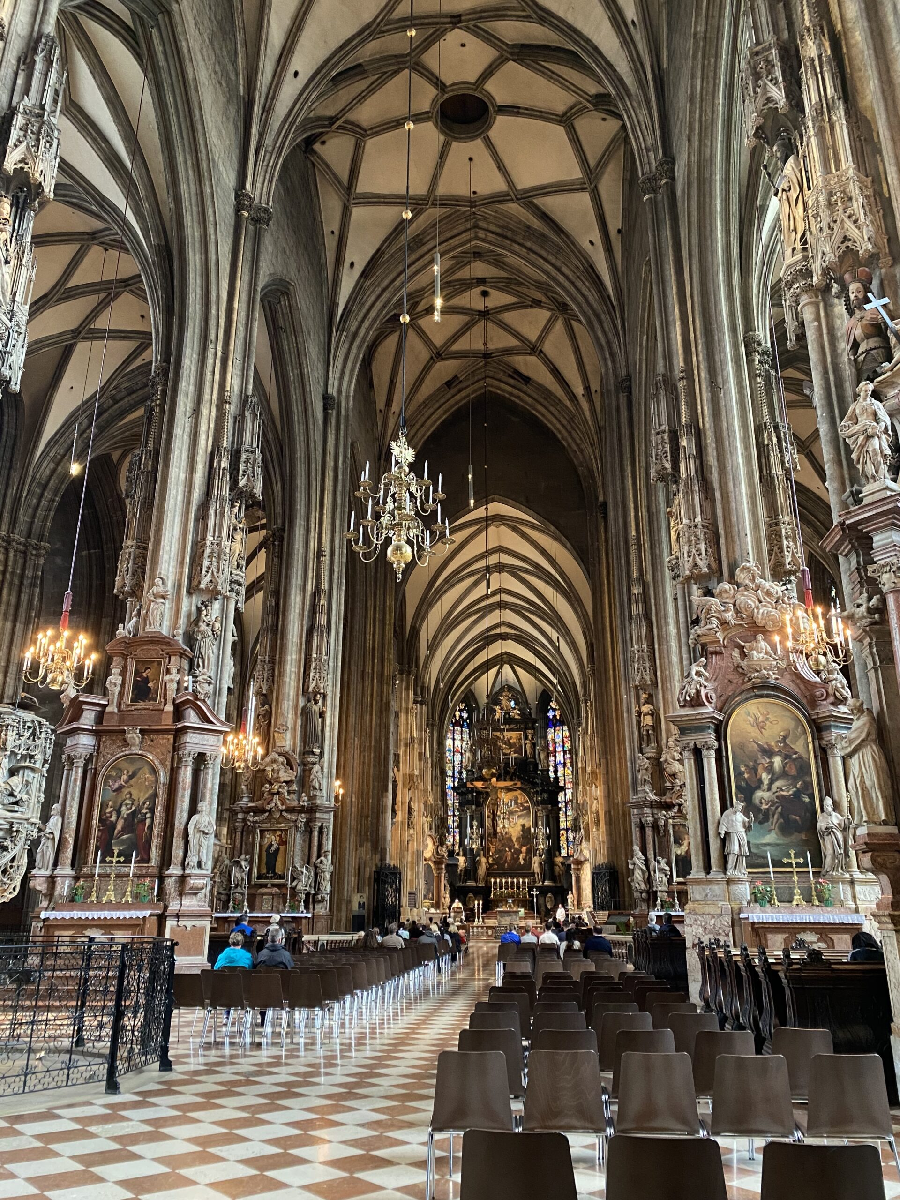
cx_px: 450
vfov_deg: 67.3
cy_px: 600
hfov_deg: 53.1
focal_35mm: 26
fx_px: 901
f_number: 1.8
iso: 500
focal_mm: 4.25
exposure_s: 1/25
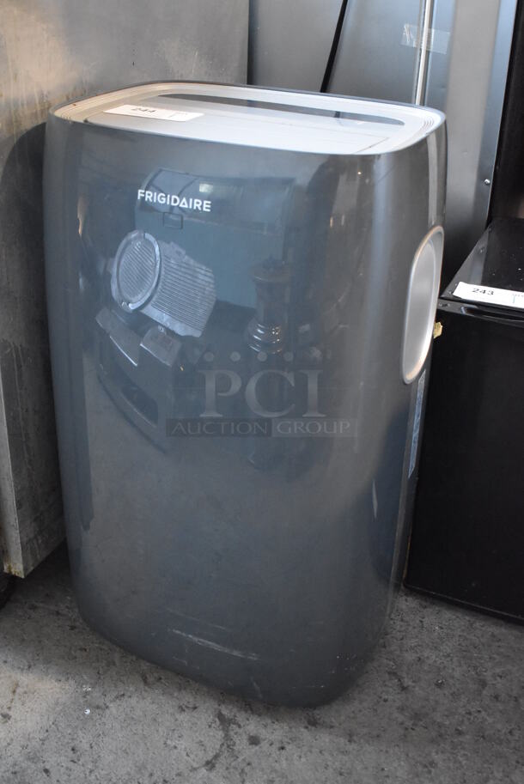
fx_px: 883
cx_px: 262
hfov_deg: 33.1
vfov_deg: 47.9
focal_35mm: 40
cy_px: 392
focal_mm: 27
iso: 5000
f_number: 4
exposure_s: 1/125
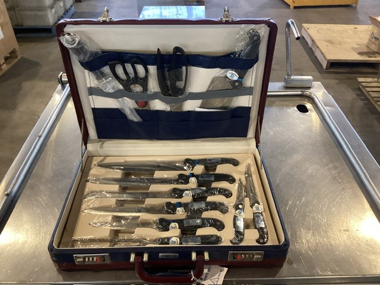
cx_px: 190
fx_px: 340
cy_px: 142
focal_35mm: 31
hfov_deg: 58.4
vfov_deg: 45.4
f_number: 2.4
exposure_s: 1/50
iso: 125
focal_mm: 3.3
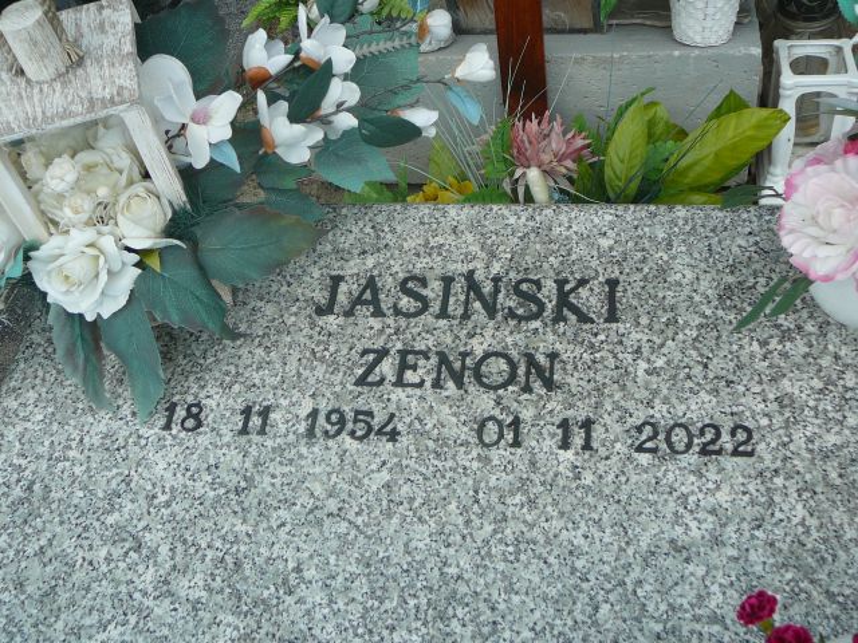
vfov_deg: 33.6
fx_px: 1066
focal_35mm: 43
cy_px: 322
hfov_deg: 43.9
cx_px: 429
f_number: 3.2
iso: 80
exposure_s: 1/500
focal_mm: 6.4
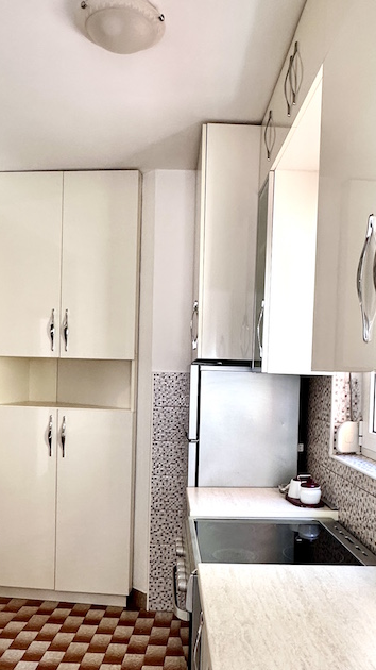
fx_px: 550
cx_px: 189
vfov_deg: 62.2
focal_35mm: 31
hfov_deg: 37.7
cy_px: 391
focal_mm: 2.22
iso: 160
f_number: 2.2
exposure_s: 1/99
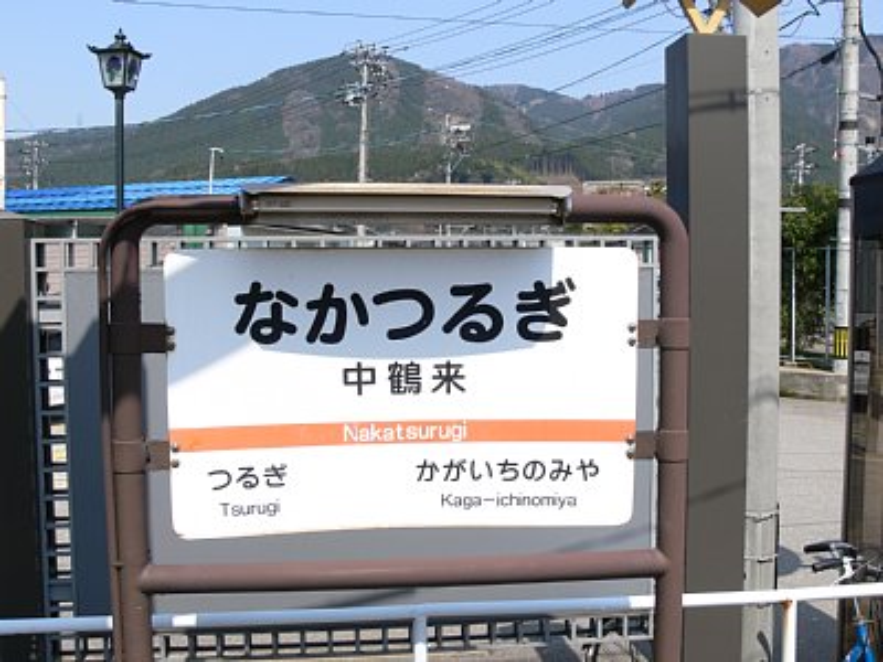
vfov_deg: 40.7
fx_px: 893
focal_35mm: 35
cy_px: 331
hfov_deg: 52.6
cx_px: 442
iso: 80
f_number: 5.6
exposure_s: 1/250
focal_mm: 7.4
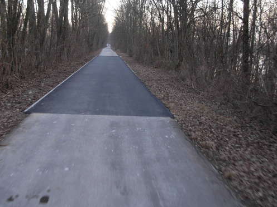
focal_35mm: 46
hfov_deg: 41.1
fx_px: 368
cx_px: 113
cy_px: 93
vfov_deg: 31.5
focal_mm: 6.3
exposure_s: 1/104
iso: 79
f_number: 2.9
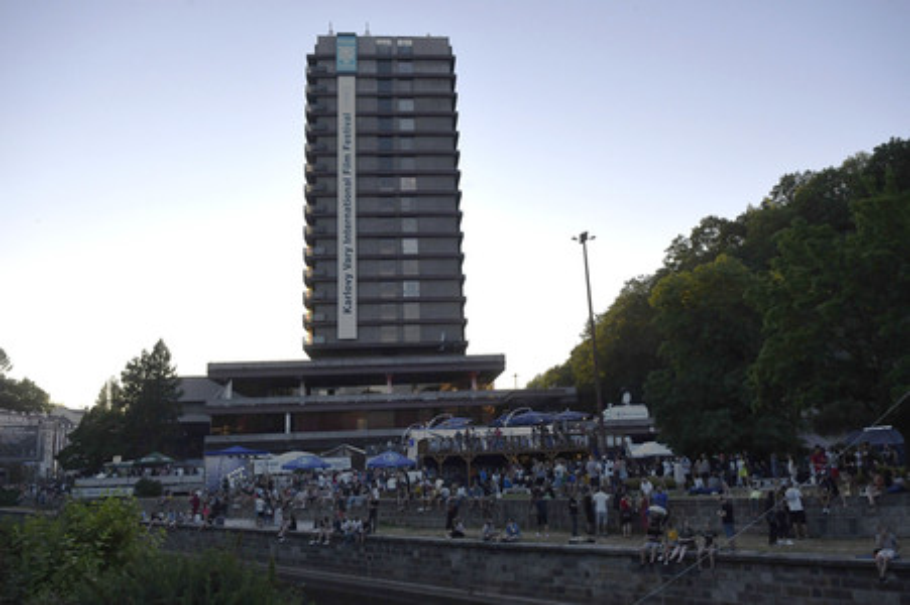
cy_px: 302
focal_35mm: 25
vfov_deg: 51.2
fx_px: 631
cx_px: 455
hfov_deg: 71.5
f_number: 5
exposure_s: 1/3200
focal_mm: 17
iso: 1250
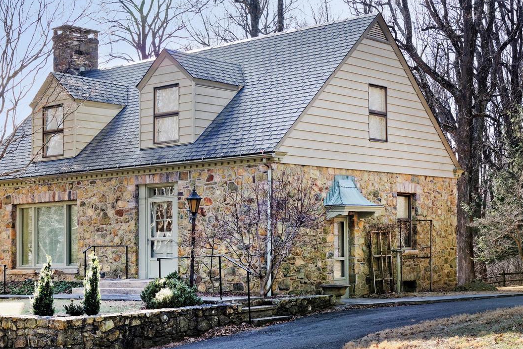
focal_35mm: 60
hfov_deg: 33.3
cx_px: 220
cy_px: 191
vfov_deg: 22.6
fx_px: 872
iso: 500
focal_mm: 44
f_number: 7.1
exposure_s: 1/200
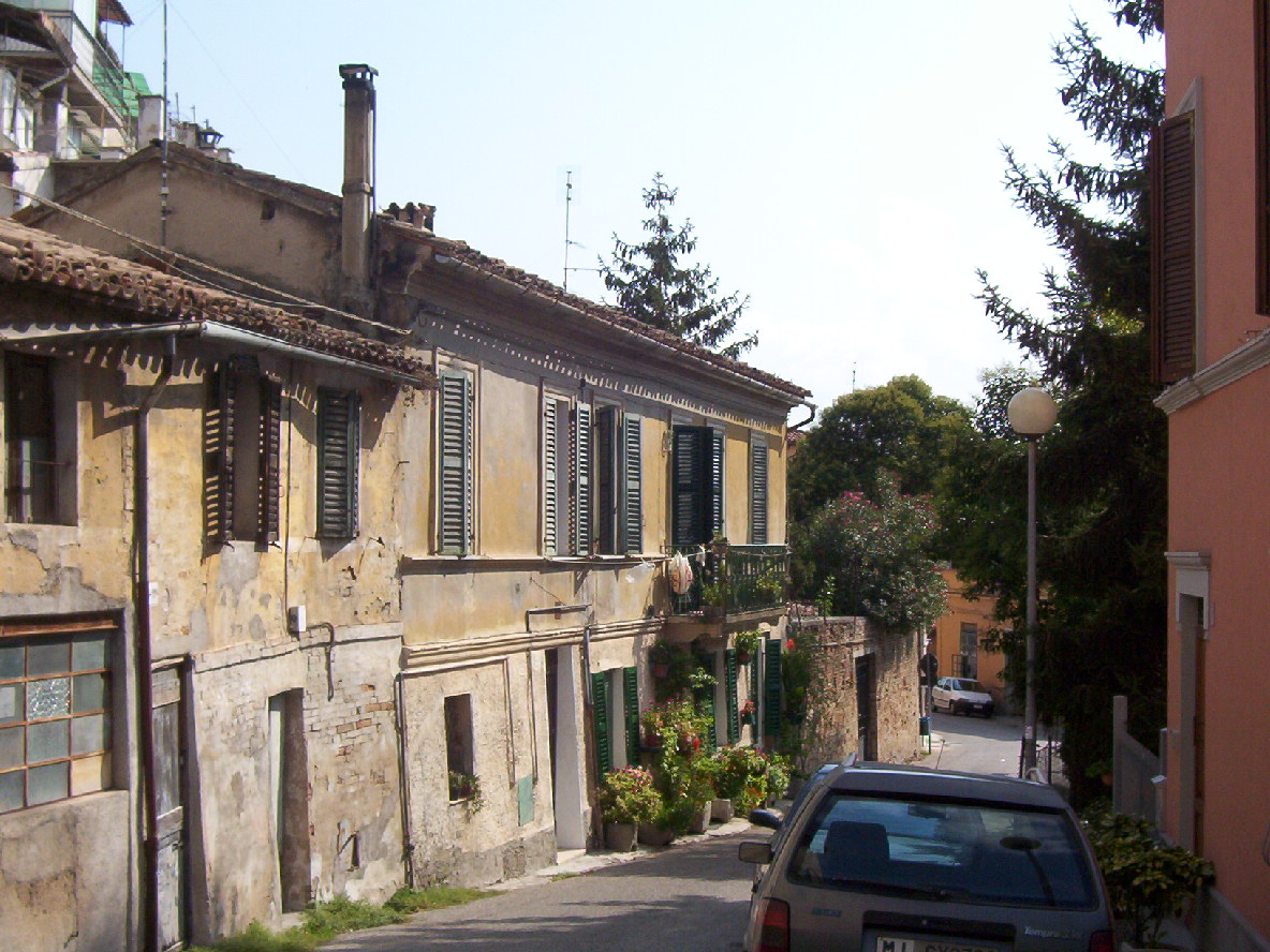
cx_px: 635
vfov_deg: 28.6
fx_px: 1871
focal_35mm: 51
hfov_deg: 37.5
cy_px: 476
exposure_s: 1/566
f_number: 5.97
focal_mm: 7.88
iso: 100
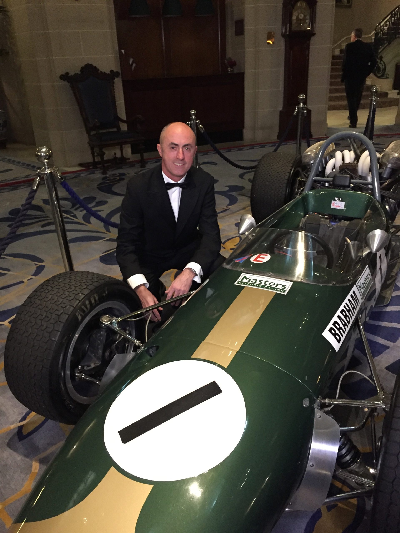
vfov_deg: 61.7
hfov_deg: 48.2
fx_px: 447
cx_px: 200
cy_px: 266
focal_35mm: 29
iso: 320
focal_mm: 4.15
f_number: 2.2
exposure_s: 1/17
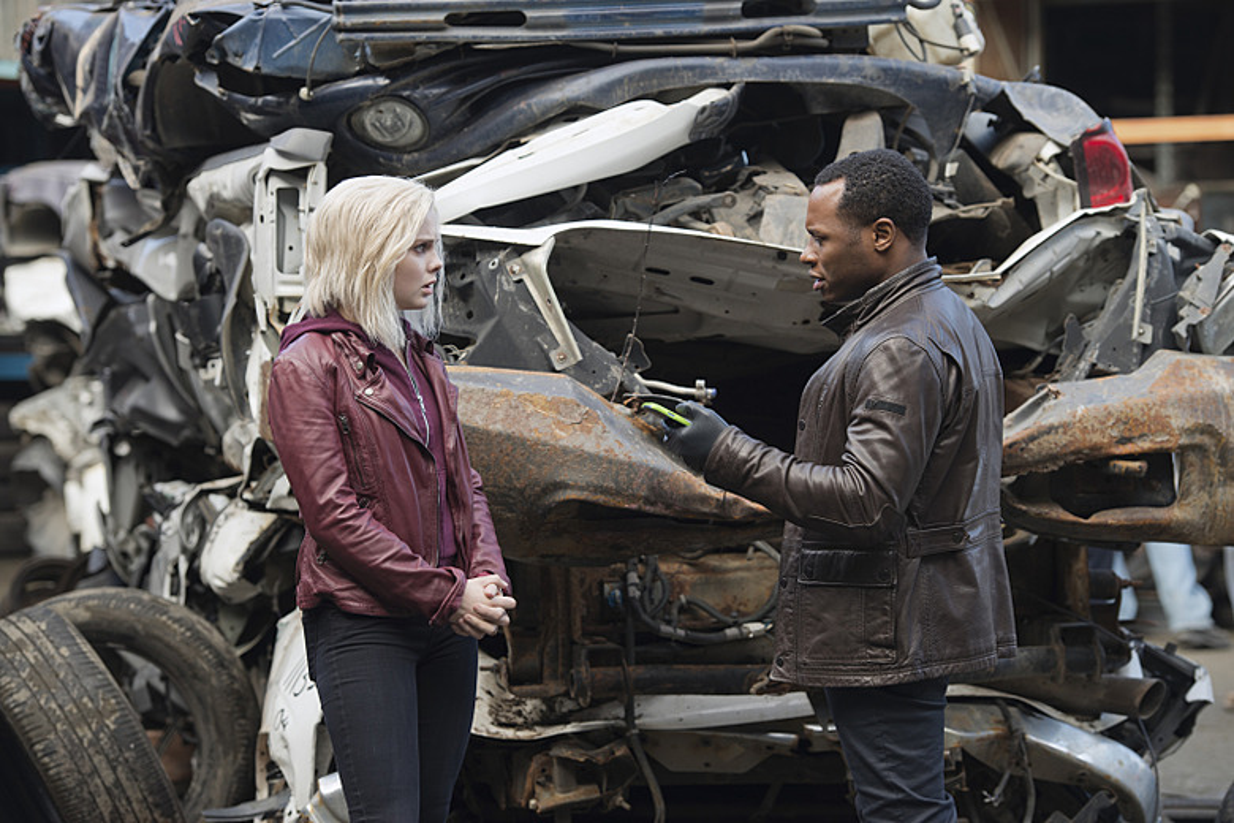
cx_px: 617
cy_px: 412
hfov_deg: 17.6
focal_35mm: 116
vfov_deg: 11.8
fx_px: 3976
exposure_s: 1/125
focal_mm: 116
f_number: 4.5
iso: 200
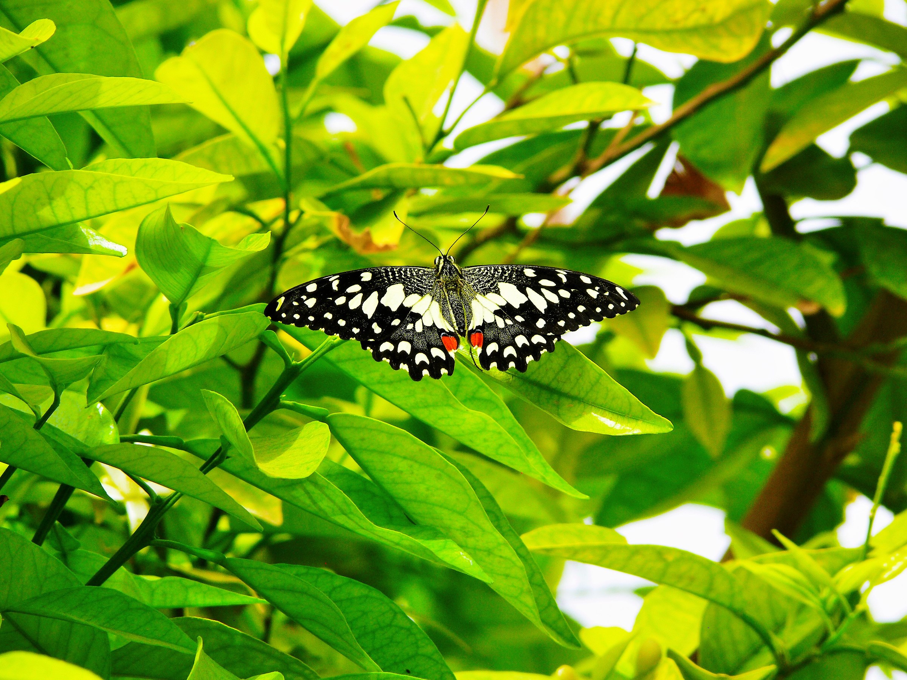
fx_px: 7441
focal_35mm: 284
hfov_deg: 7.0
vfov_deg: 5.2
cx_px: 454
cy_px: 340
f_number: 5.6
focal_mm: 60
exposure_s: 1/200
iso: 80
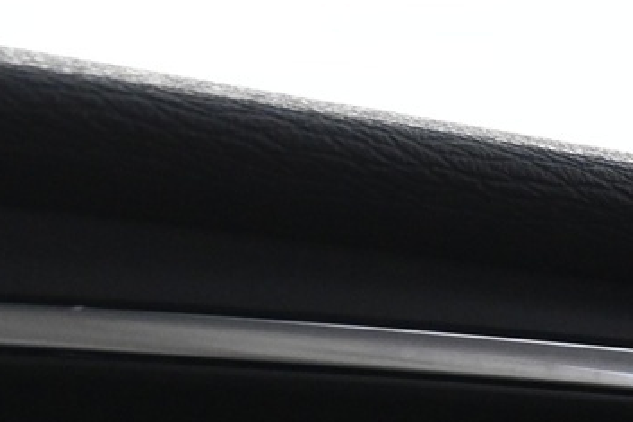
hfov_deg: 11.3
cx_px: 368
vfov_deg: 7.2
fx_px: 3206
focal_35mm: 182
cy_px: 887
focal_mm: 26.5
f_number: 4.5
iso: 1800
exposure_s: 1/40
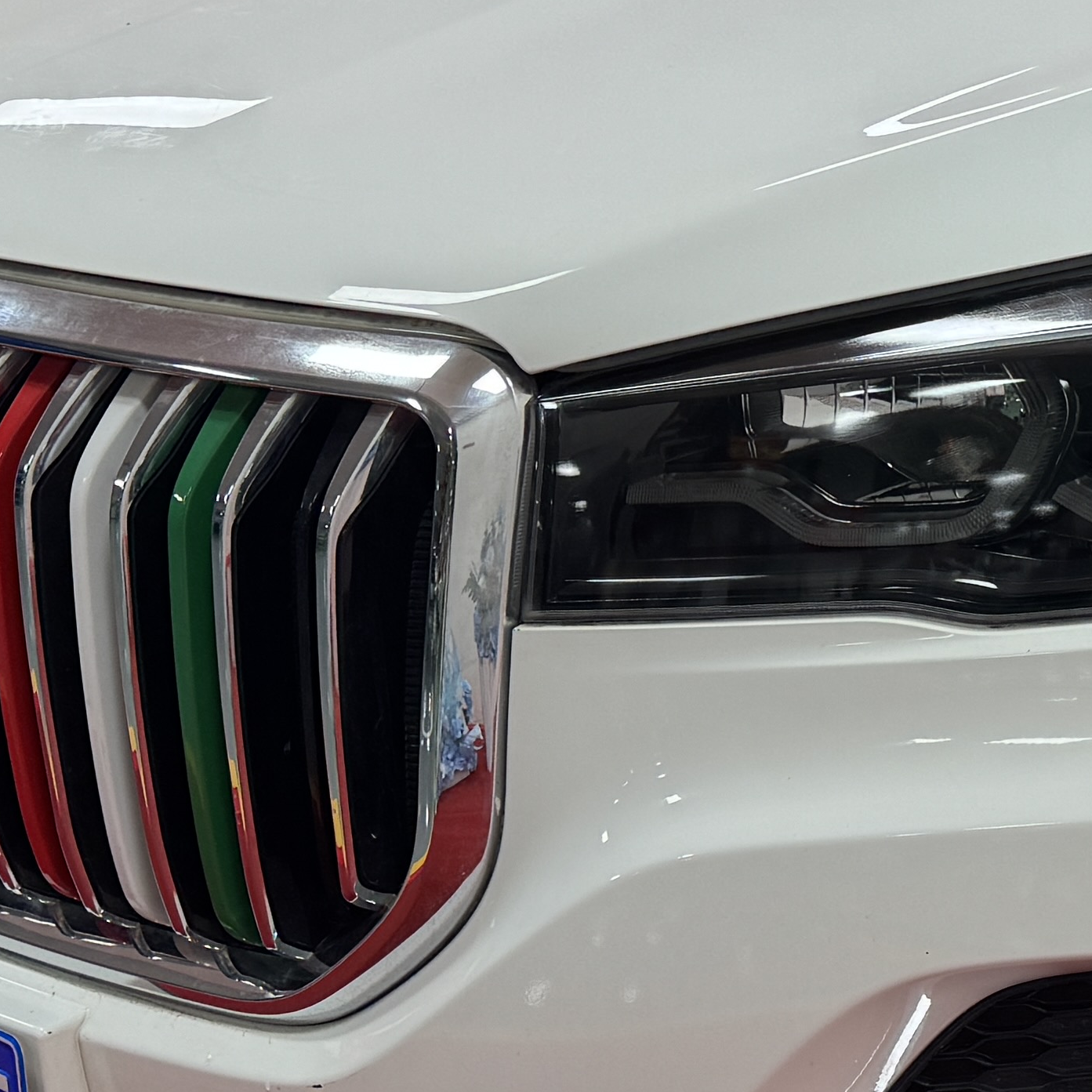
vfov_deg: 19.9
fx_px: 3105
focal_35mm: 87
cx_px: 1459
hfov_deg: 18.4
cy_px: 558
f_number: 1.78
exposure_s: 1/100
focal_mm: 6.76
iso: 64
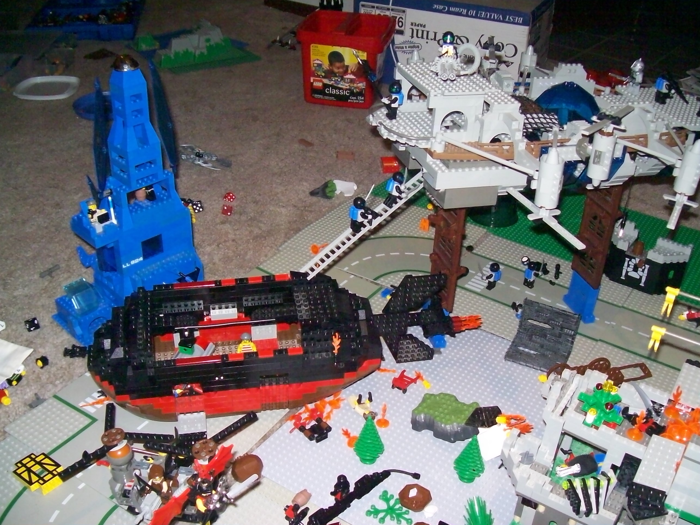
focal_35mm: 36
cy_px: 262
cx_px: 350
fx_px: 728
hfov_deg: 51.4
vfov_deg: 39.6
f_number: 2.7
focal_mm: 6
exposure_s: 1/64
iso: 160
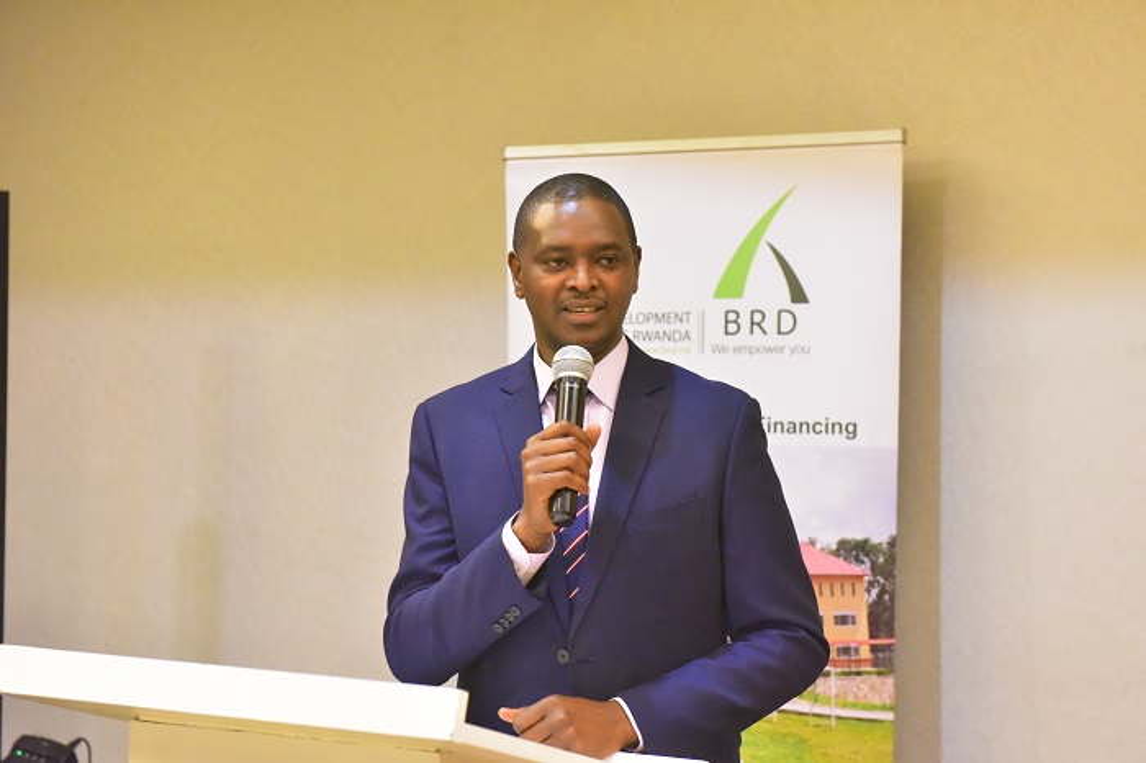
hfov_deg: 28.9
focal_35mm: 70
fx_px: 2227
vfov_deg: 19.4
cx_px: 573
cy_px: 382
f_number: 5.6
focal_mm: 70
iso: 10000
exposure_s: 1/60
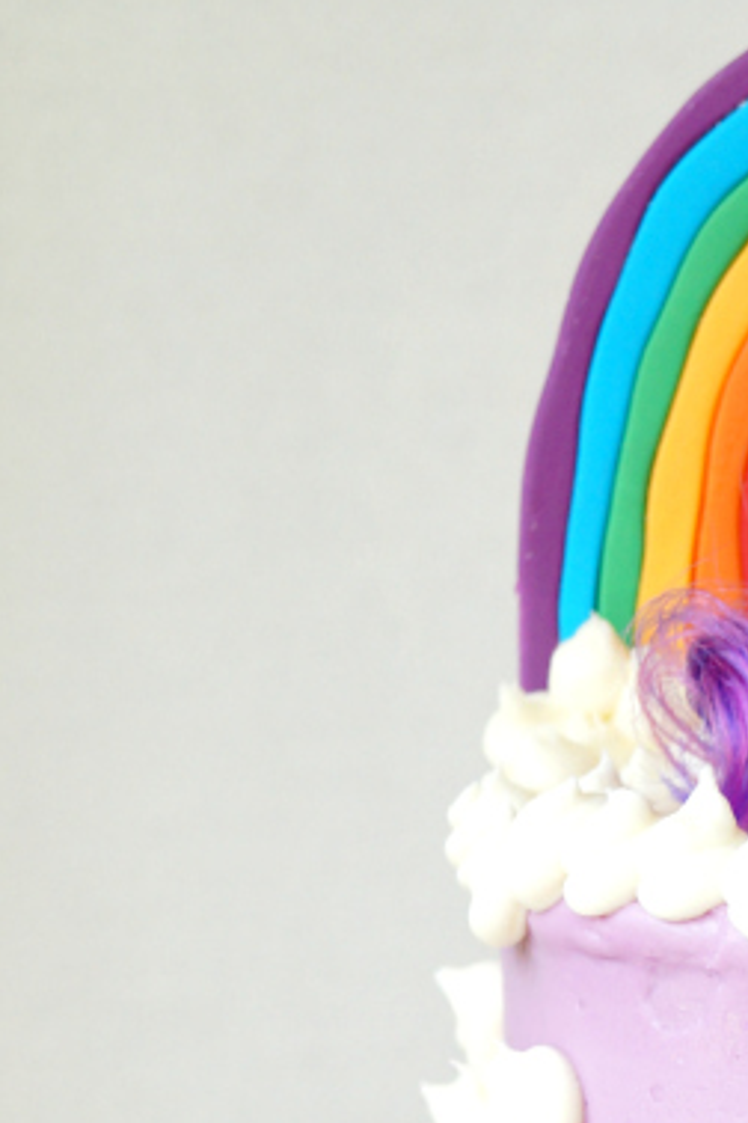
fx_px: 4456
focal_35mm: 143
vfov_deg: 13.8
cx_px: 1107
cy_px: 1494
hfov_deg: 9.3
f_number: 3.5
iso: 400
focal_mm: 30
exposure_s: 1/100
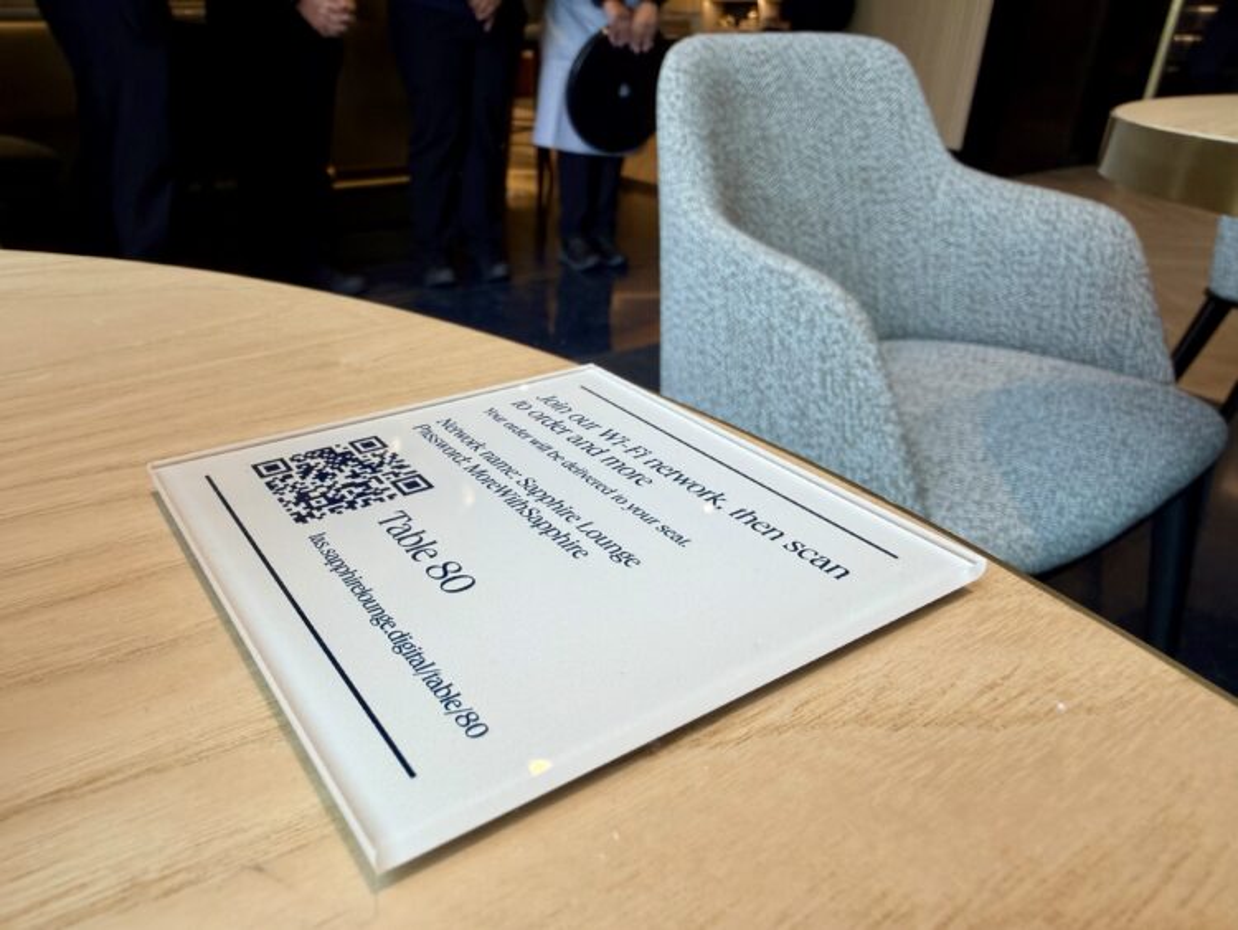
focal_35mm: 24
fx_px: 859
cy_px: 465
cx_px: 619
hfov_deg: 71.6
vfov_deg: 56.8
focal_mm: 2.22
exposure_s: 1/101
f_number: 2.2
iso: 64
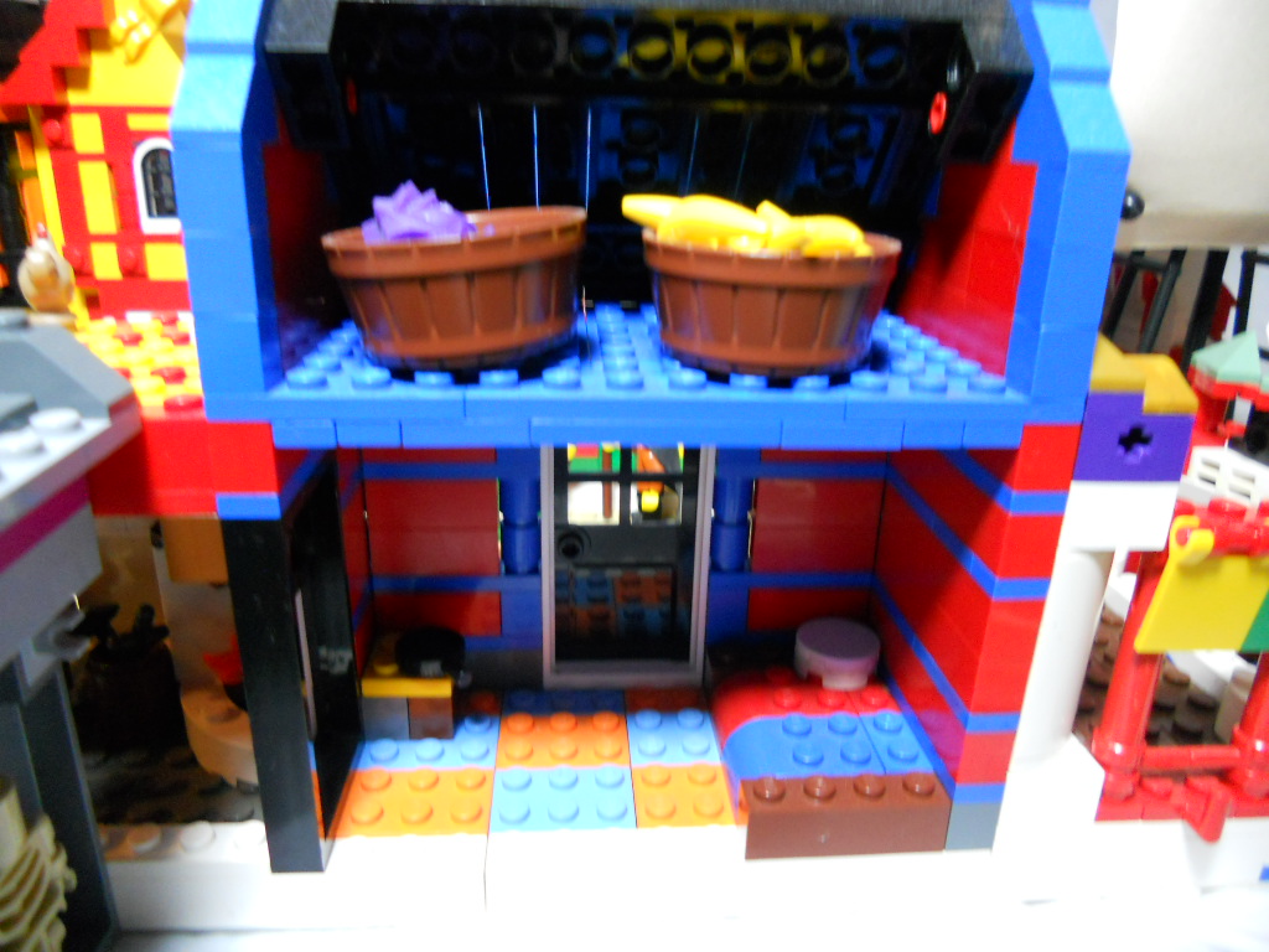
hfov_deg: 65.3
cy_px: 476
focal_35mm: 27
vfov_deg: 51.4
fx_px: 990
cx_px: 634
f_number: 3.2
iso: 320
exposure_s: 1/30
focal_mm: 4.9
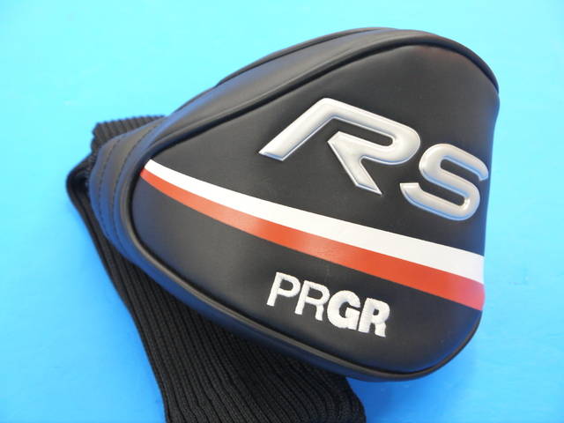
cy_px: 212
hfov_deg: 33.2
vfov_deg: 25.2
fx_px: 945
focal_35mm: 58
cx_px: 282
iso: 640
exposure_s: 1/60
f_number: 4.9
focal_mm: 29
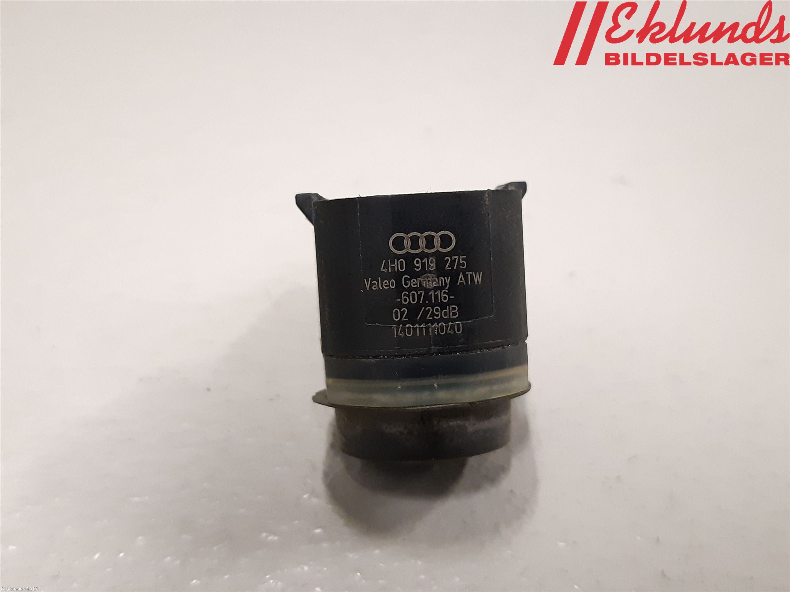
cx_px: 395
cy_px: 296
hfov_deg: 67.3
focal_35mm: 26
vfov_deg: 53.1
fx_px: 593
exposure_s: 1/50
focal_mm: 3.93
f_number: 1.7
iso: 320
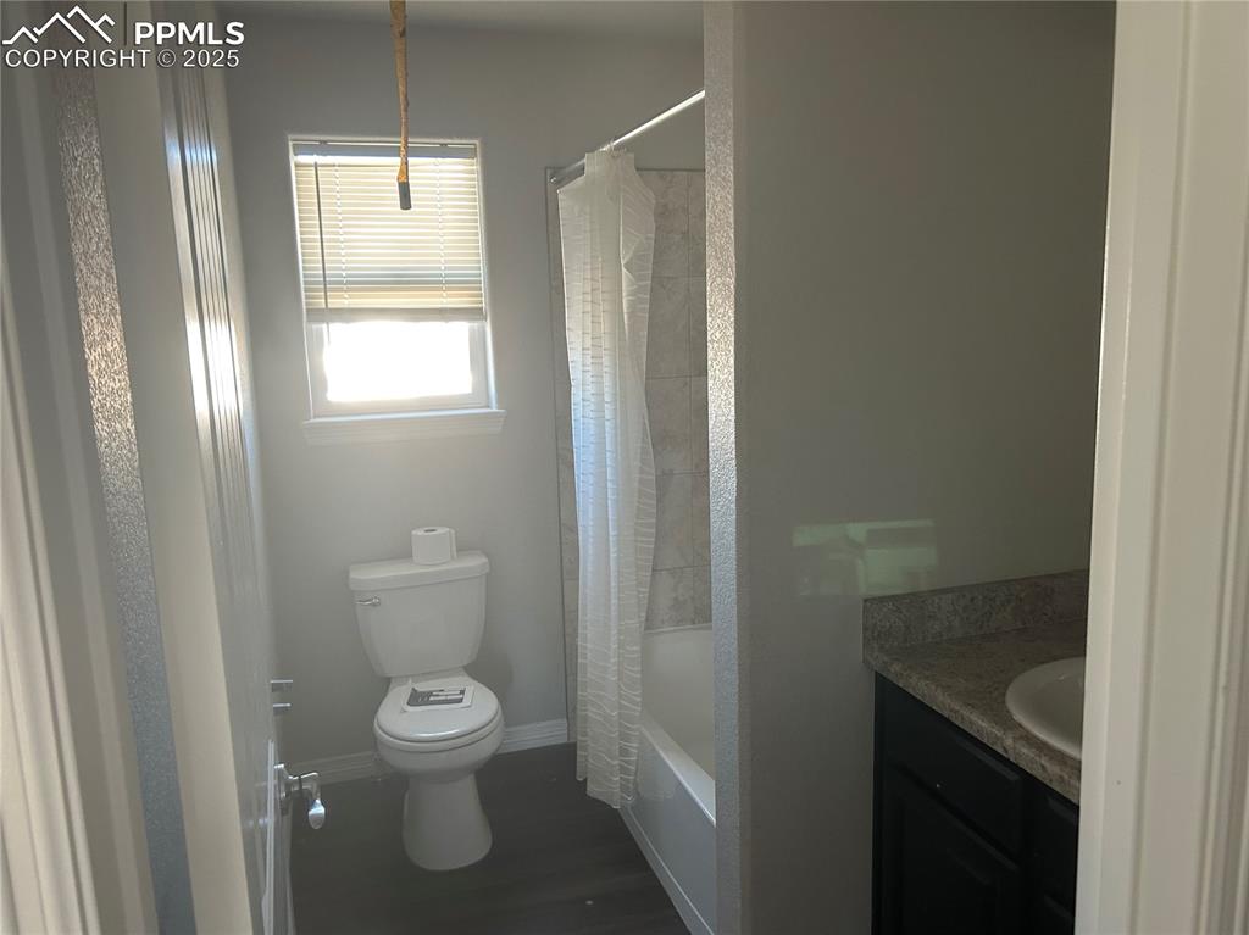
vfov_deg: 53.0
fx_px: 938
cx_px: 624
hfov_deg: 67.3
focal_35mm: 26
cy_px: 468
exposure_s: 1/90
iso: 125
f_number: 1.5
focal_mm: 5.7
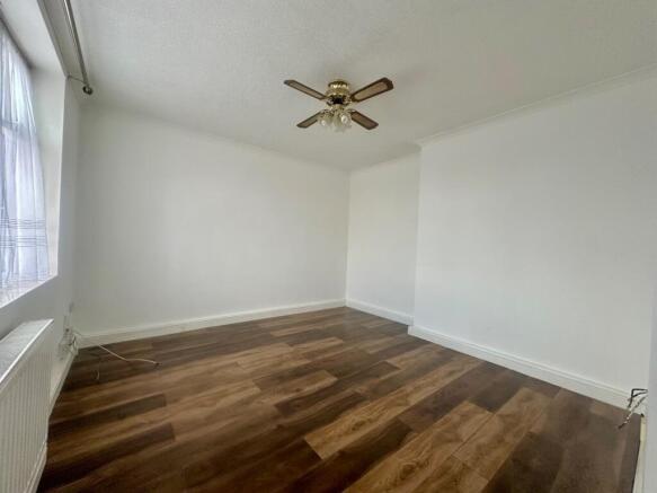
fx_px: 266
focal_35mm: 14
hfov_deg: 102.1
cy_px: 246
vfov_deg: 85.7
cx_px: 328
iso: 160
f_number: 2.2
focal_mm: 2.22
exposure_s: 1/99
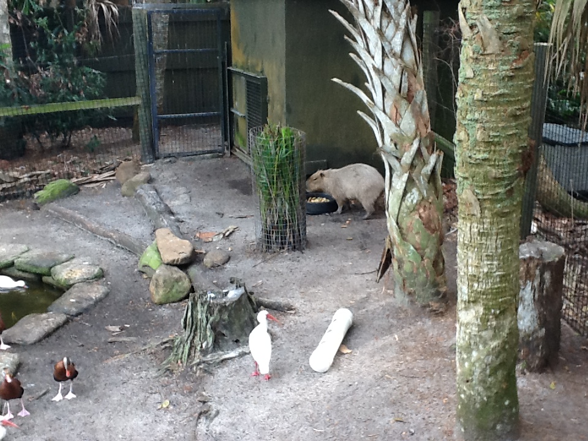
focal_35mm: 32
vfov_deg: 44.2
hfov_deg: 56.8
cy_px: 220
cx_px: 294
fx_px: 544
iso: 80
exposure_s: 1/120
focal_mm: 2.03
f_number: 2.4
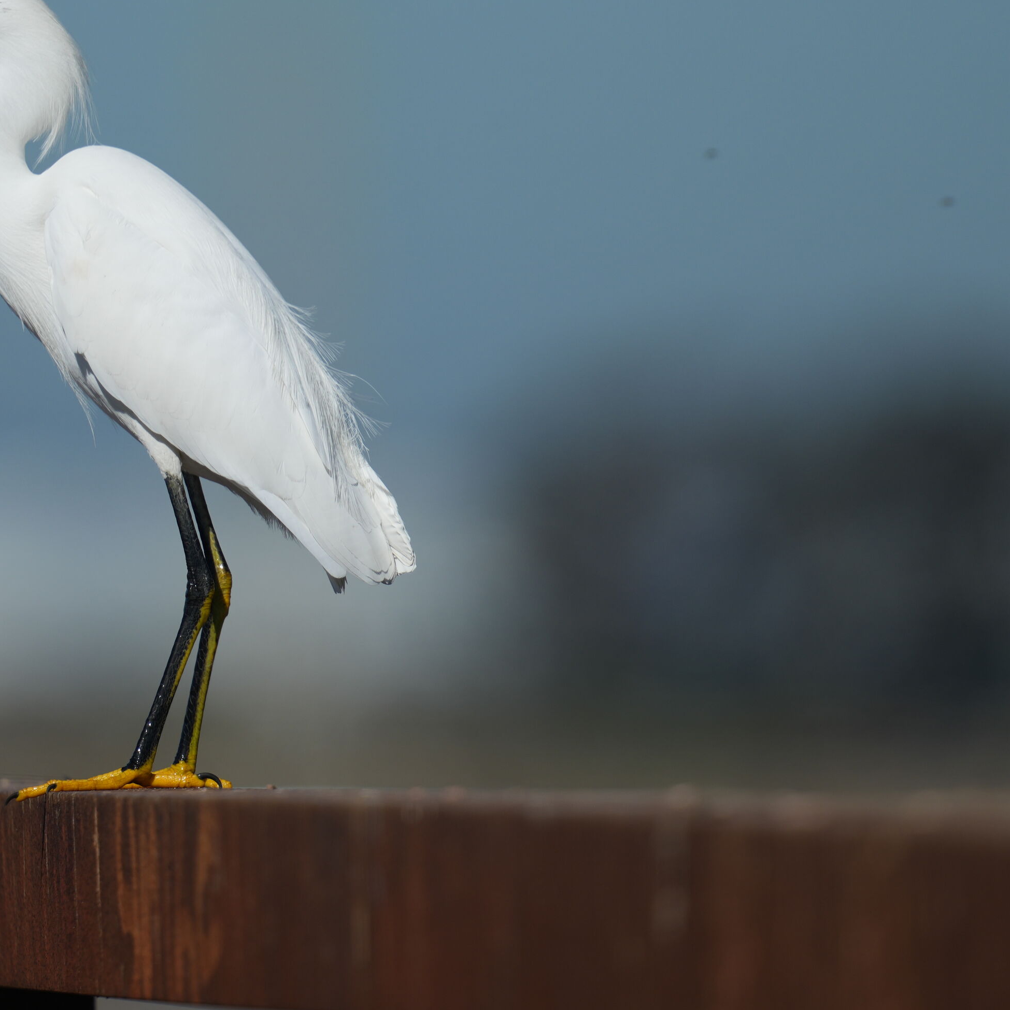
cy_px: 273
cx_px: 165
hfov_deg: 1.6
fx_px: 37302
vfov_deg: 1.6
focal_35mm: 1130
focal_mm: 600
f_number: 5.6
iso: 200
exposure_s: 1/2000
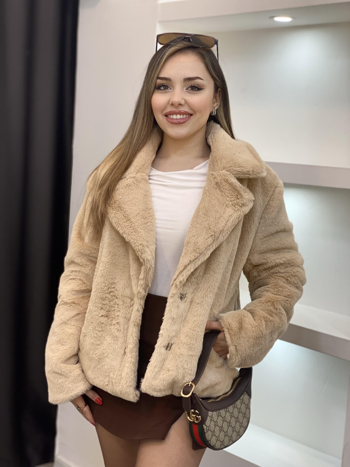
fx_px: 701
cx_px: 175
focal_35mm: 52
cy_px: 234
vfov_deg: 36.8
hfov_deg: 28.0
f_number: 2
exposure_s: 1/100
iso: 80
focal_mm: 6
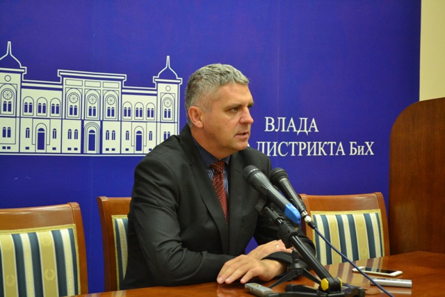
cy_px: 148
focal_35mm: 63
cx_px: 222
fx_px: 779
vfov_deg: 21.6
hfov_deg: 31.9
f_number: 5.3
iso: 2200
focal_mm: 42
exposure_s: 1/60
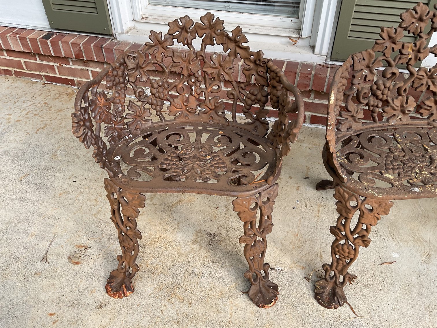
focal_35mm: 29
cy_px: 164
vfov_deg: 48.2
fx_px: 366
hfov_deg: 61.7
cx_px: 218
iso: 20
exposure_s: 1/120
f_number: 1.8
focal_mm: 3
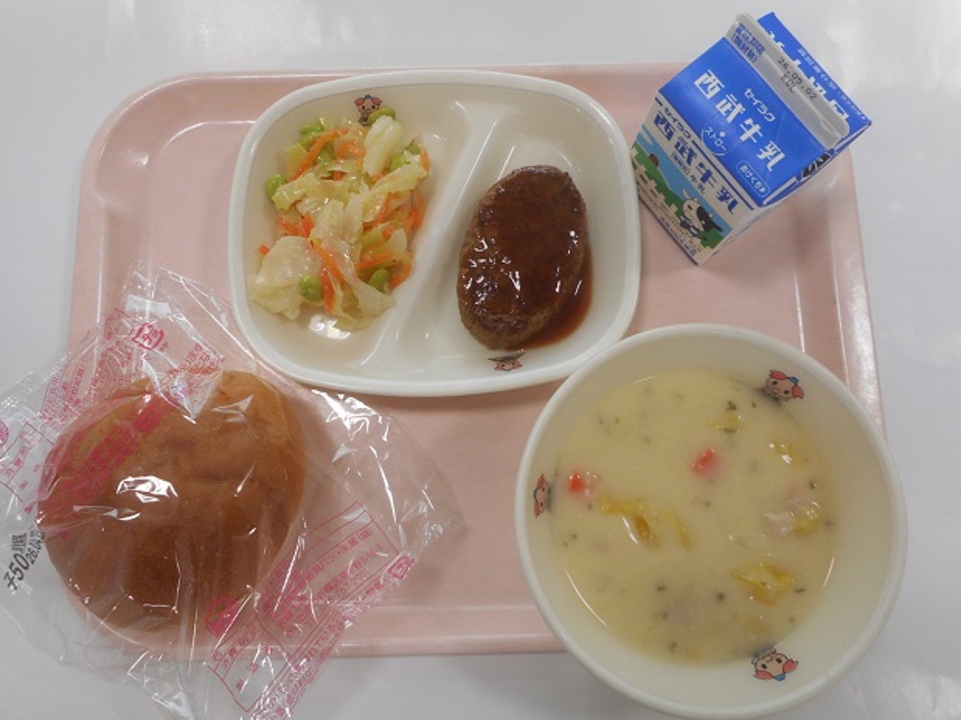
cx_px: 480
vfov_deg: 54.9
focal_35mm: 25
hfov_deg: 69.4
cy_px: 360
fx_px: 694
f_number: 3.7
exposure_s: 1/30
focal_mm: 4.5
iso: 125
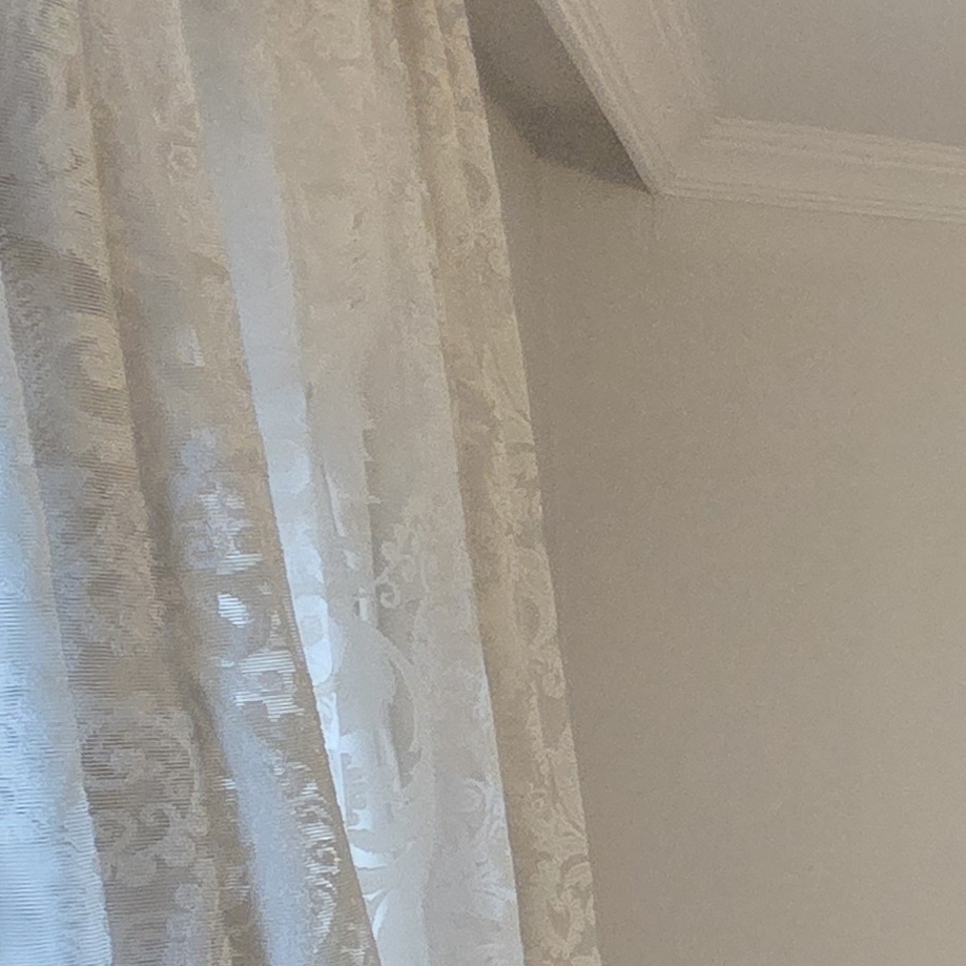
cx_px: 1793
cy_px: 733
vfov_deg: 33.3
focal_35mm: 50
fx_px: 1579
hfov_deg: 21.0
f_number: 2.2
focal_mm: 2.2
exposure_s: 1/50
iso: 800
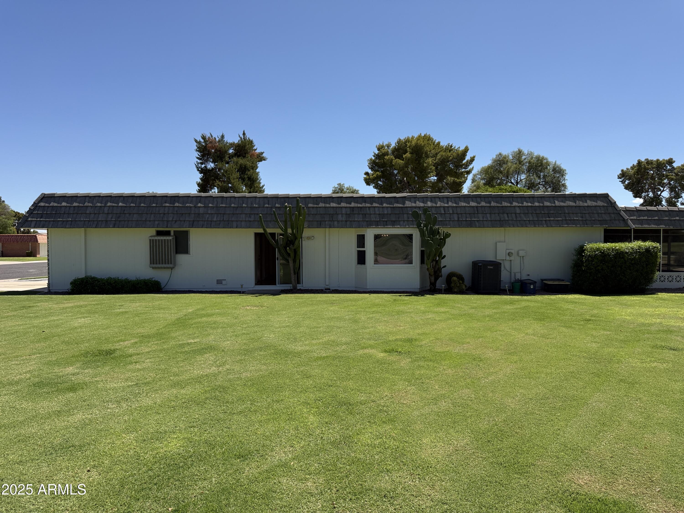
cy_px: 256
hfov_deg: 71.6
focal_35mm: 24
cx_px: 342
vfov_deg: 56.8
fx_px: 474
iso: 125
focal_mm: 6.76
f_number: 1.78
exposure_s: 1/7353
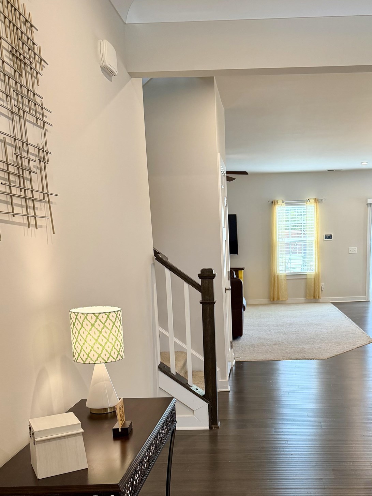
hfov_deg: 37.3
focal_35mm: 38
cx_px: 251
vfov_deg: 47.7
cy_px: 354
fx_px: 545
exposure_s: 1/120
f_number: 1.78
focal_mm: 6.76
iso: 200
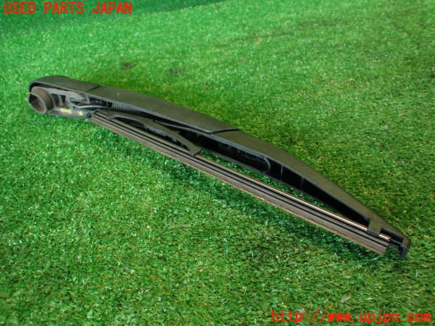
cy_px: 163
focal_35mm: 25
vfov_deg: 54.9
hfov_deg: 69.4
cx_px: 218
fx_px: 314
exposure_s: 1/30
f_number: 2
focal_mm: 4.5
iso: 200
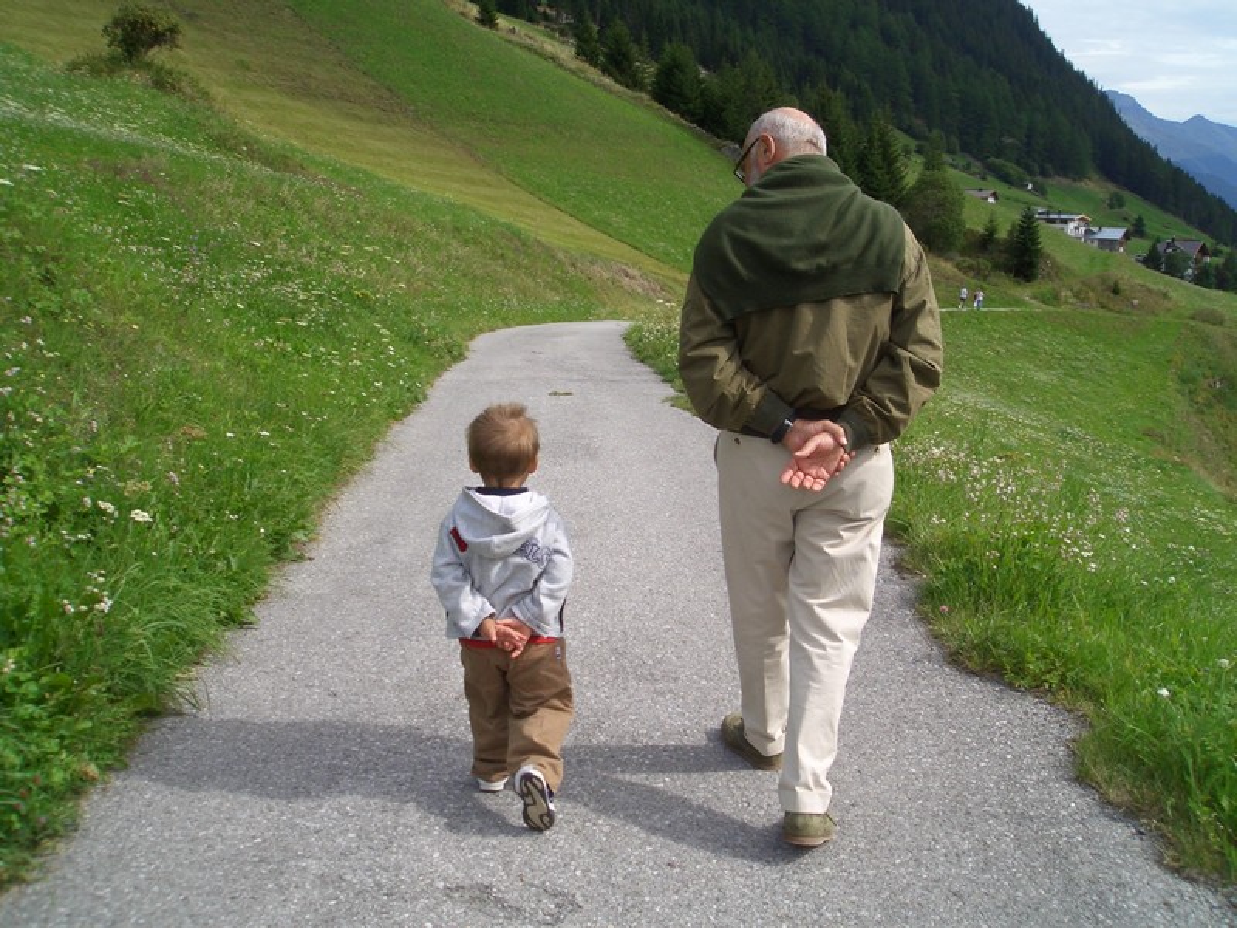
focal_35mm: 36
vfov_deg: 39.7
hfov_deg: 51.4
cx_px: 618
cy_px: 464
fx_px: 1286
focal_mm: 4.8
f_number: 4
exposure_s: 1/400
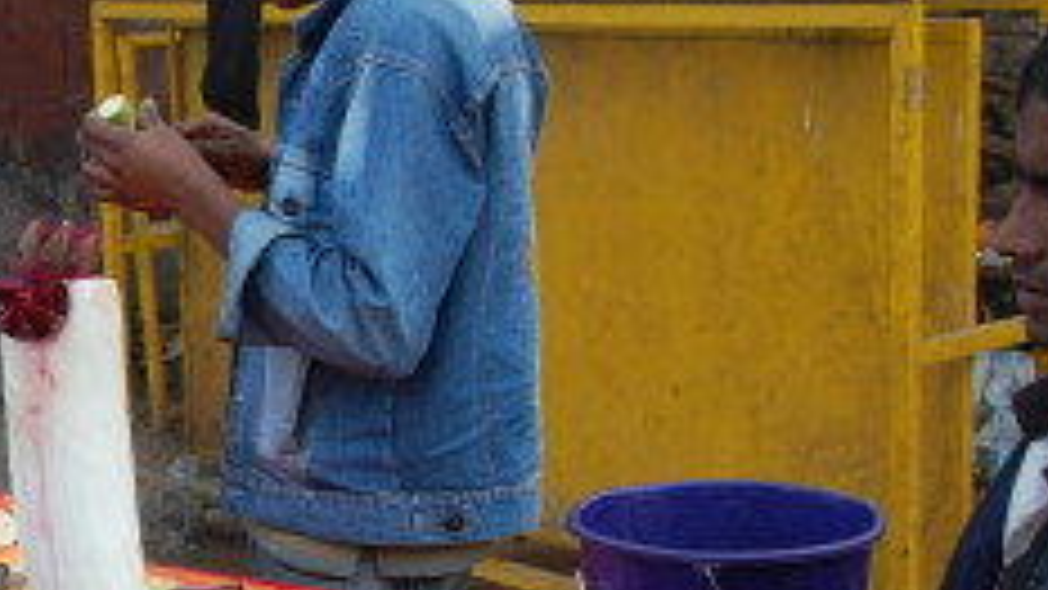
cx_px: -108
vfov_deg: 12.7
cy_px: 430
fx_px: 2640
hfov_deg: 21.3
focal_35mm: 95
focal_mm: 22
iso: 200
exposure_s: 1/160
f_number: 6.3
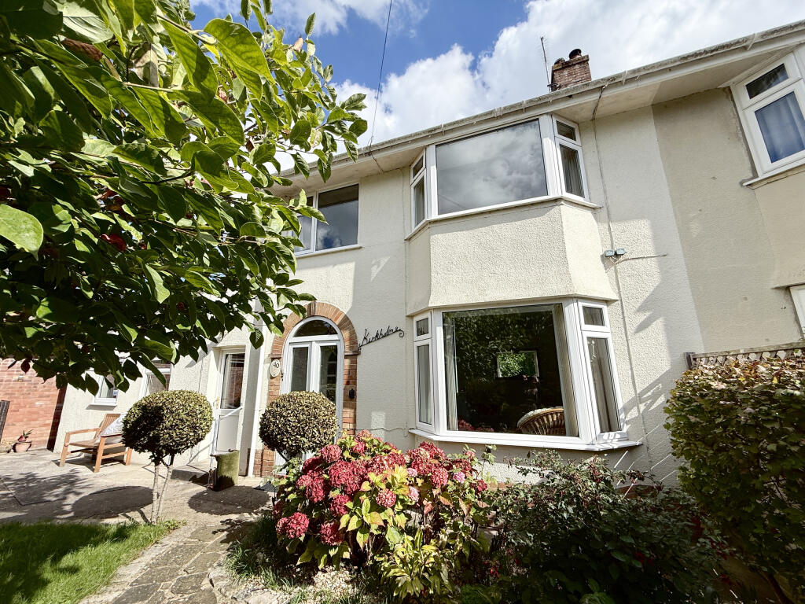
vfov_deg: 85.7
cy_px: 302
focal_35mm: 14
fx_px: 326
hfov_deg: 102.1
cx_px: 402
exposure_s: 1/2320
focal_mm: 2.22
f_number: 2.2
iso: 50
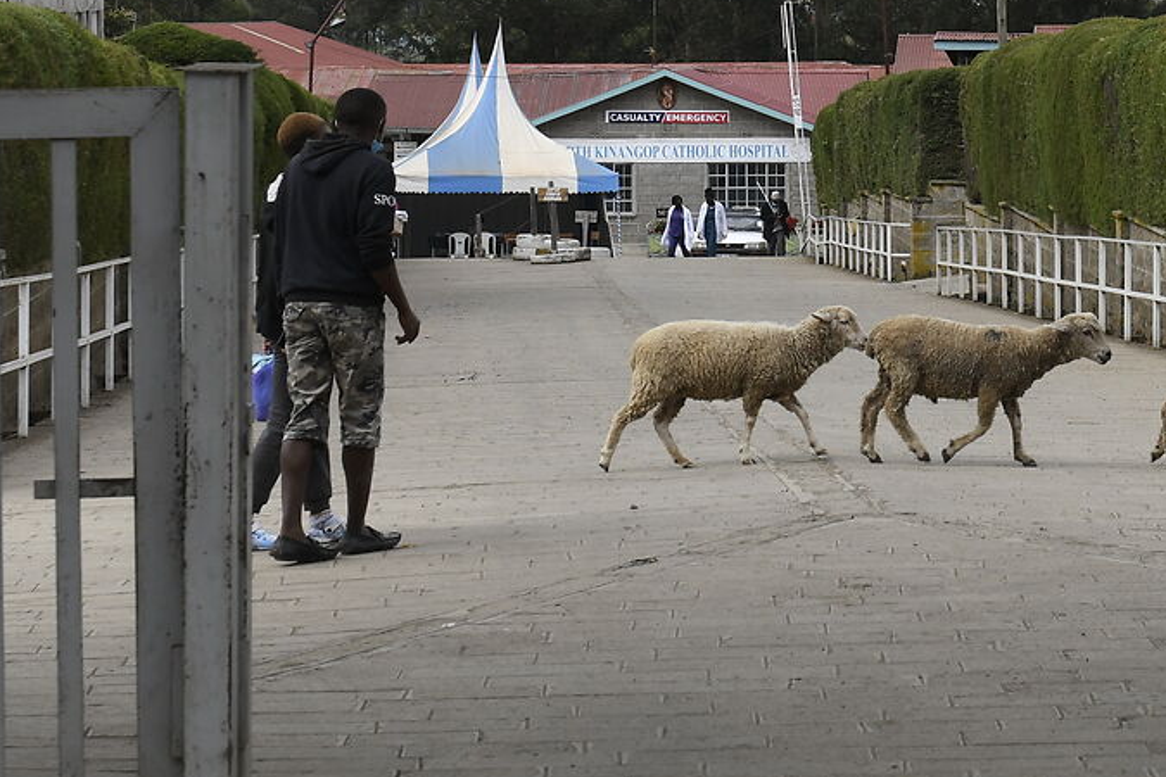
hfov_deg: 12.8
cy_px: 16
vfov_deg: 8.5
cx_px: 898
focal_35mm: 160
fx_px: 5182
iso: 125
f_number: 7.1
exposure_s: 1/250
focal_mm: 45
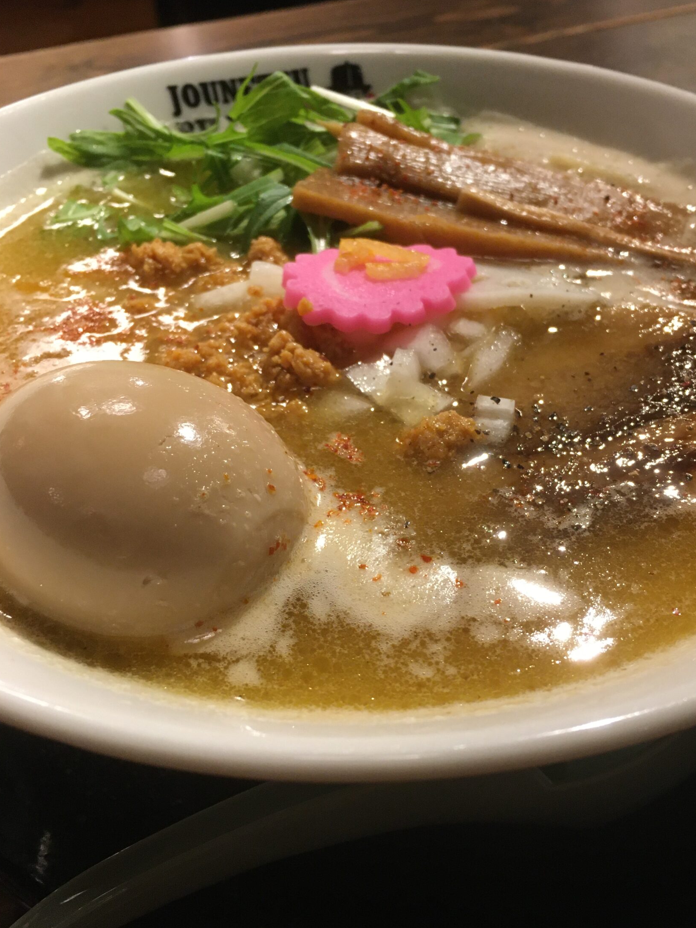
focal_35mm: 34
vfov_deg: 54.0
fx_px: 911
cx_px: 402
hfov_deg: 41.7
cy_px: 468
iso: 125
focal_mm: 4.15
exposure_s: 1/30
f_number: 2.2
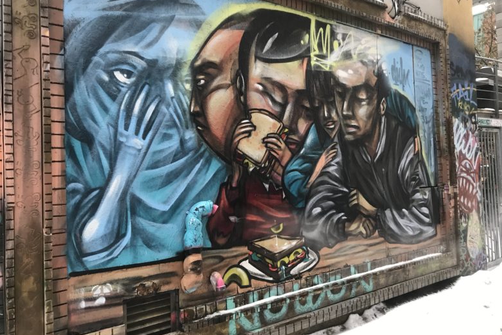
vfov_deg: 43.6
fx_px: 418
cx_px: 257
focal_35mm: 30
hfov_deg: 61.9
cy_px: 158
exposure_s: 1/15
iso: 50
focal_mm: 3.99
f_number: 1.8
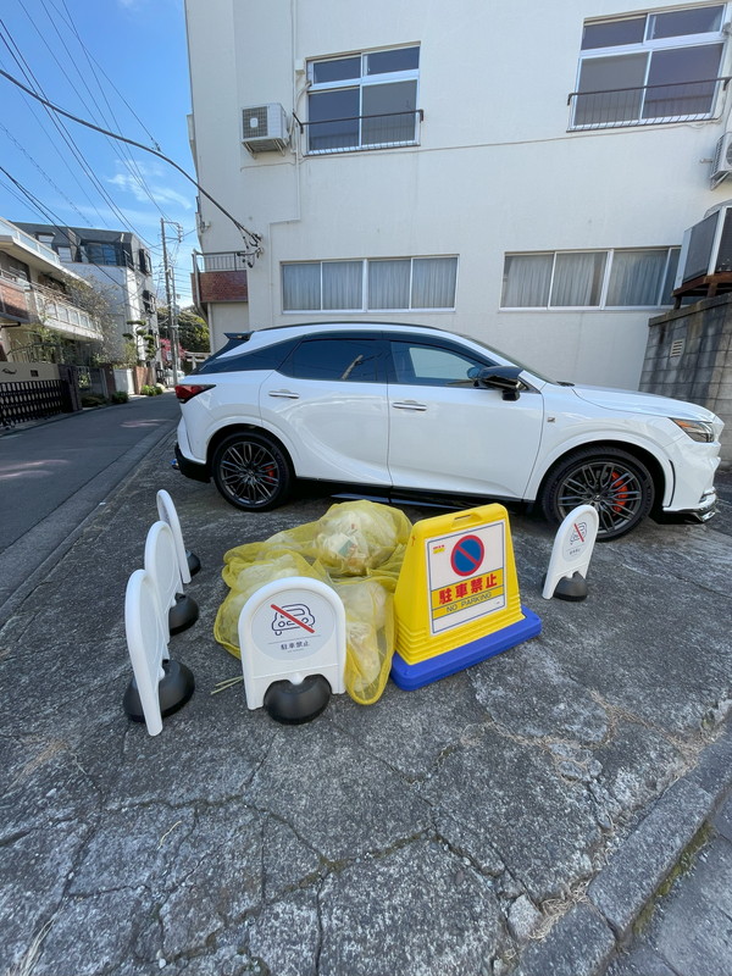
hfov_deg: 85.7
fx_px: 395
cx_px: 366
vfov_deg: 102.1
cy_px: 488
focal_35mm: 14
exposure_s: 1/234
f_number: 2.4
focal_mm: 1.55
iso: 25
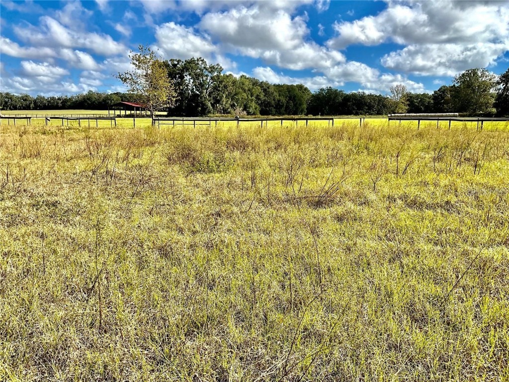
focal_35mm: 29
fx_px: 426
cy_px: 191
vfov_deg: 48.2
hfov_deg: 61.7
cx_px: 254
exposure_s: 1/1848
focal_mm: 3
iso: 25
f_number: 1.8
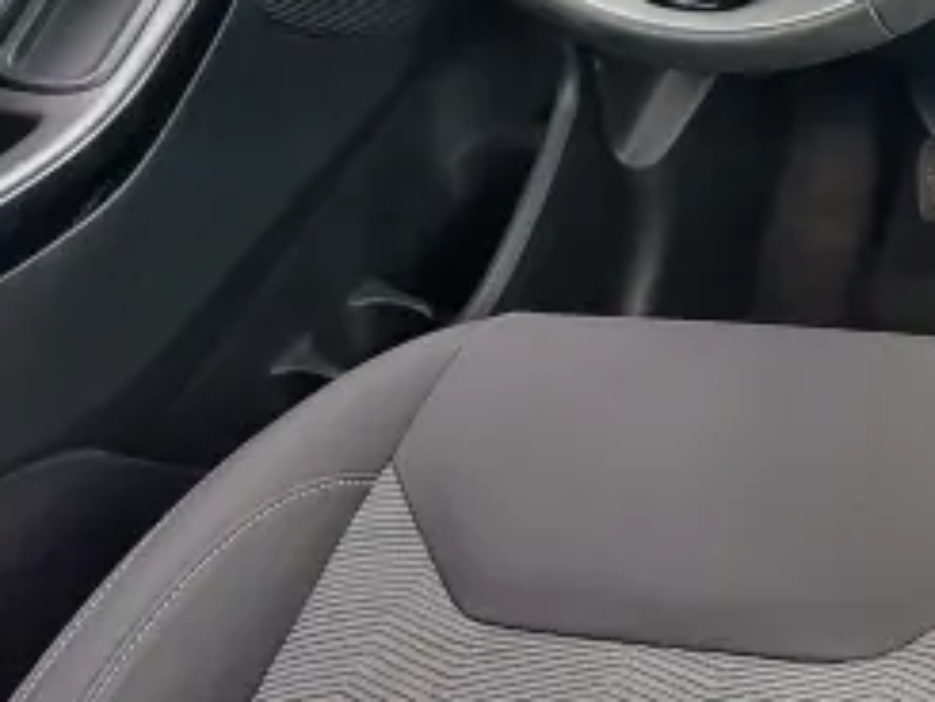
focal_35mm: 60
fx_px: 1621
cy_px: -126
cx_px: 1172
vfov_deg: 22.6
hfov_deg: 27.5
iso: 100
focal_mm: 5.56
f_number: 1.8
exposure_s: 1/280
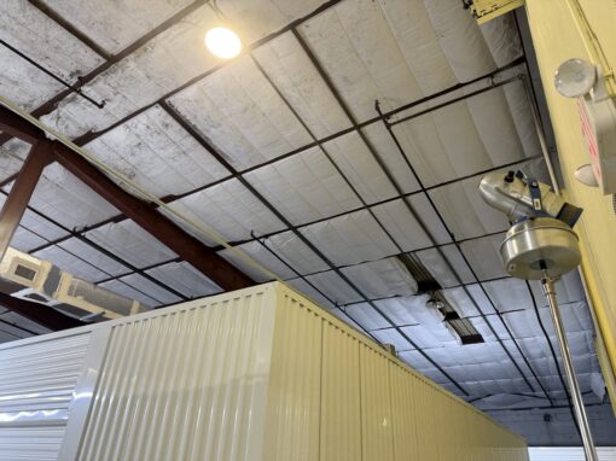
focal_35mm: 24
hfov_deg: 71.6
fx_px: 427
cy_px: 230
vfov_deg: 56.8
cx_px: 308
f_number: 1.78
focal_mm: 6.76
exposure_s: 1/60
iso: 320
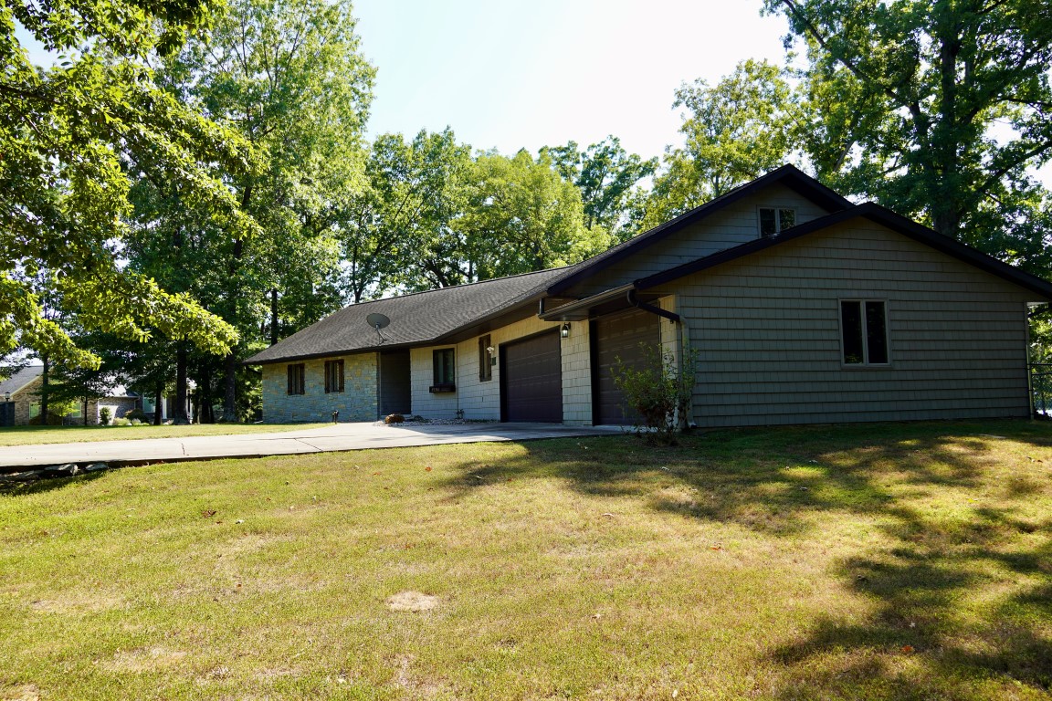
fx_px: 818
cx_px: 526
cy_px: 350
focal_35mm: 28
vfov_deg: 46.4
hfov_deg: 65.5
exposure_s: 1/250
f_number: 5
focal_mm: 19
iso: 100
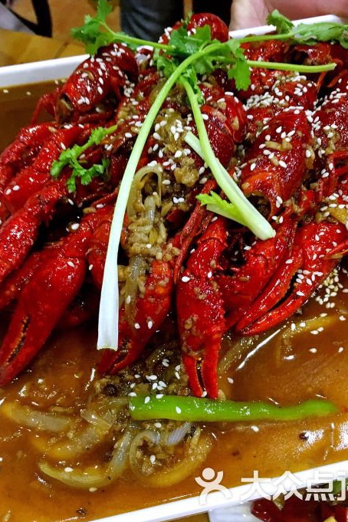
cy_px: 258
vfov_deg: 60.3
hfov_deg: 42.3
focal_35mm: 31
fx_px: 449
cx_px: 186
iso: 200
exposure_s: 1/17
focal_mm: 4.15
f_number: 2.2
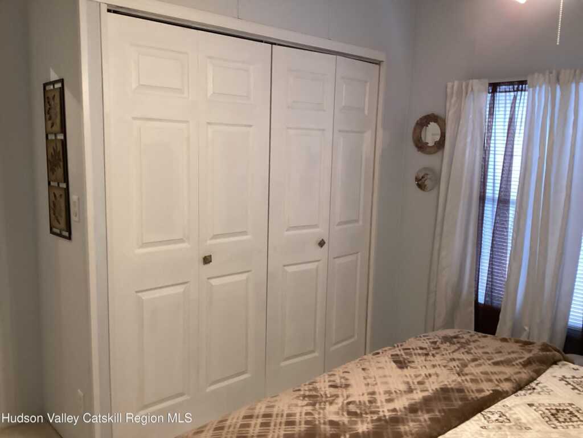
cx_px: 292
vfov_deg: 45.4
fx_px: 522
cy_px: 219
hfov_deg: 58.4
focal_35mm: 31
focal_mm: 3.3
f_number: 2.4
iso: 250
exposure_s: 1/50
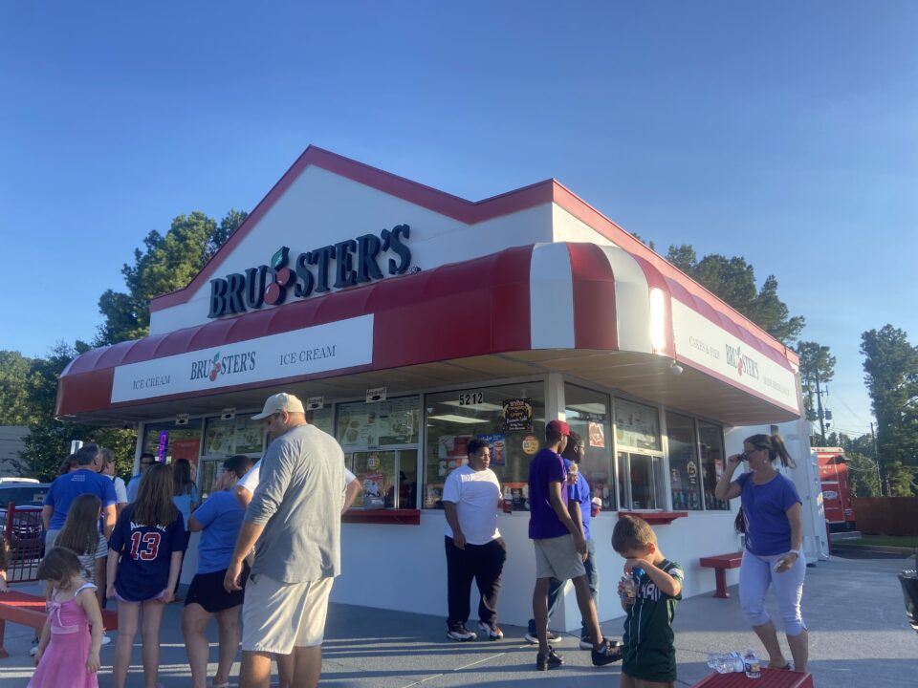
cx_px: 459
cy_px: 344
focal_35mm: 26
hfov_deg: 67.3
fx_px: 690
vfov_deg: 53.1
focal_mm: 4.25
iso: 32
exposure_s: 1/693
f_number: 1.8
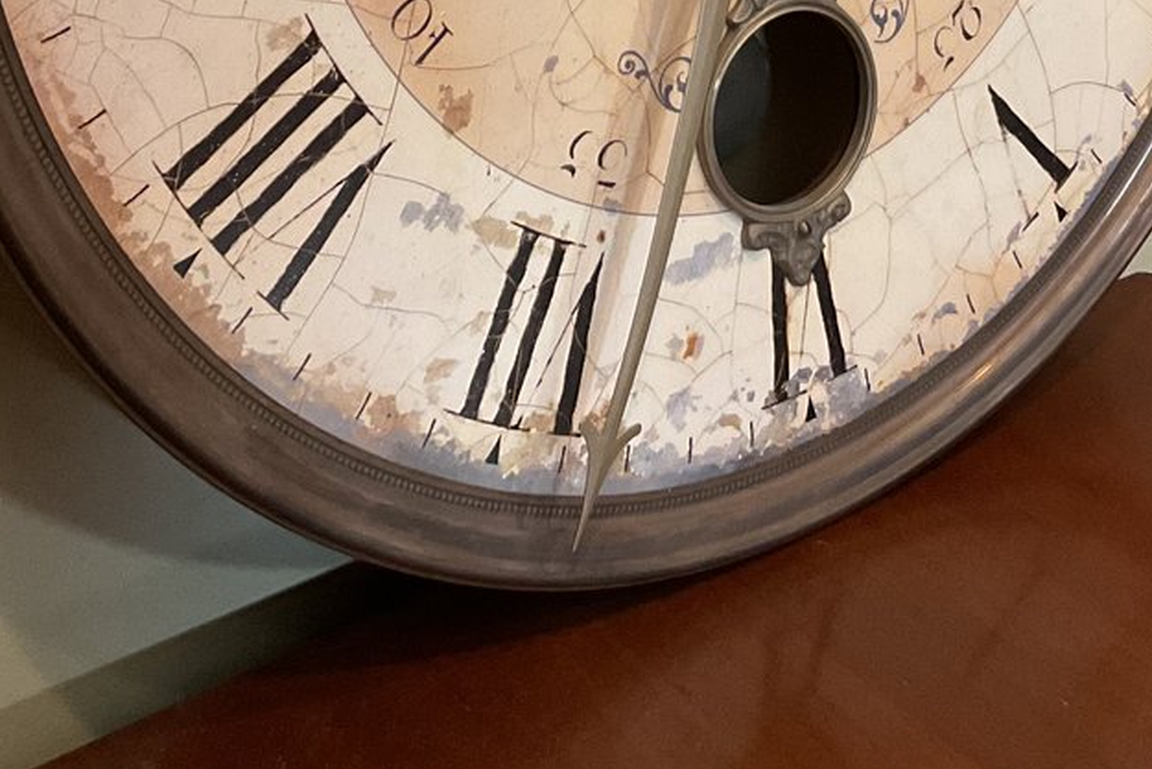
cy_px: -255
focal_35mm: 73
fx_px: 2336
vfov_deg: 17.4
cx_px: 727
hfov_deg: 27.6
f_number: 1.8
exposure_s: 1/60
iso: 160
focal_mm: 3
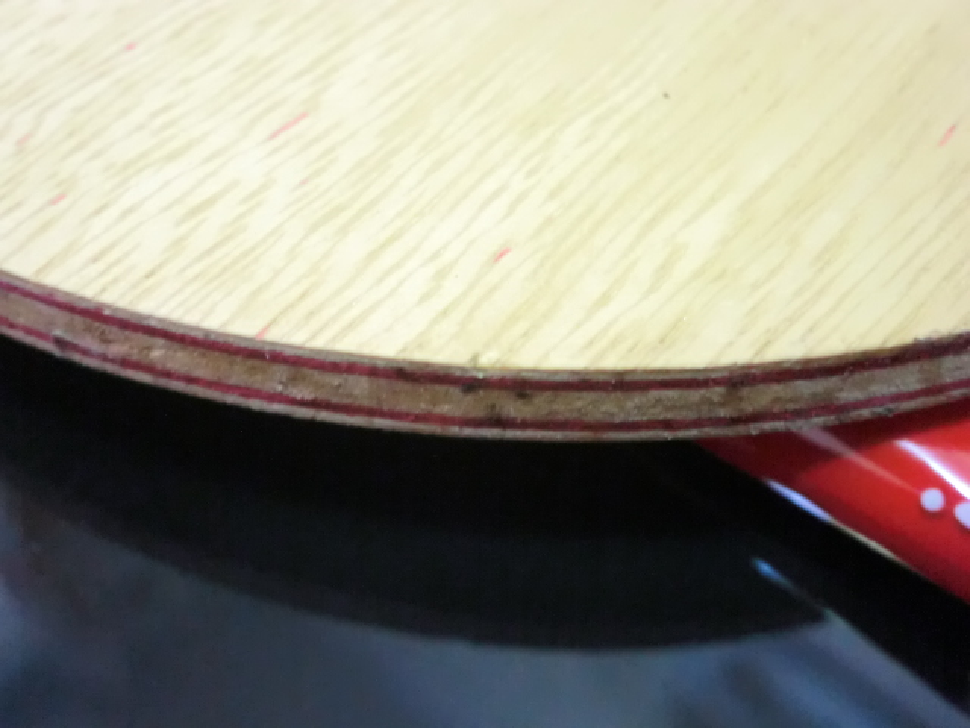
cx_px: 485
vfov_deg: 30.9
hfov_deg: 40.4
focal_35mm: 47
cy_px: 364
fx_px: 1317
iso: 800
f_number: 3.4
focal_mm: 8.46
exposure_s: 1/6
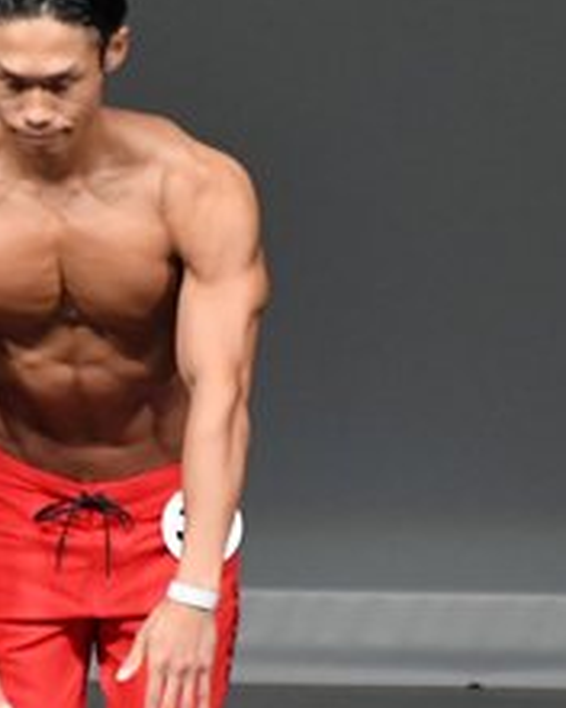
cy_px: 496
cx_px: 53
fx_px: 23892
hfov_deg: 1.4
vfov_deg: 1.7
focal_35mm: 1141
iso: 4000
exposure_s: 1/400
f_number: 5.6
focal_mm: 230
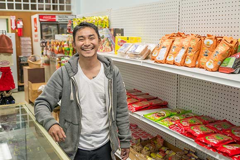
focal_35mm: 36
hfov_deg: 53.1
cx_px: 120
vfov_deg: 36.9
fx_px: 240
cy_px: 80
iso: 800
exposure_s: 1/180
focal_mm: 36
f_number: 4
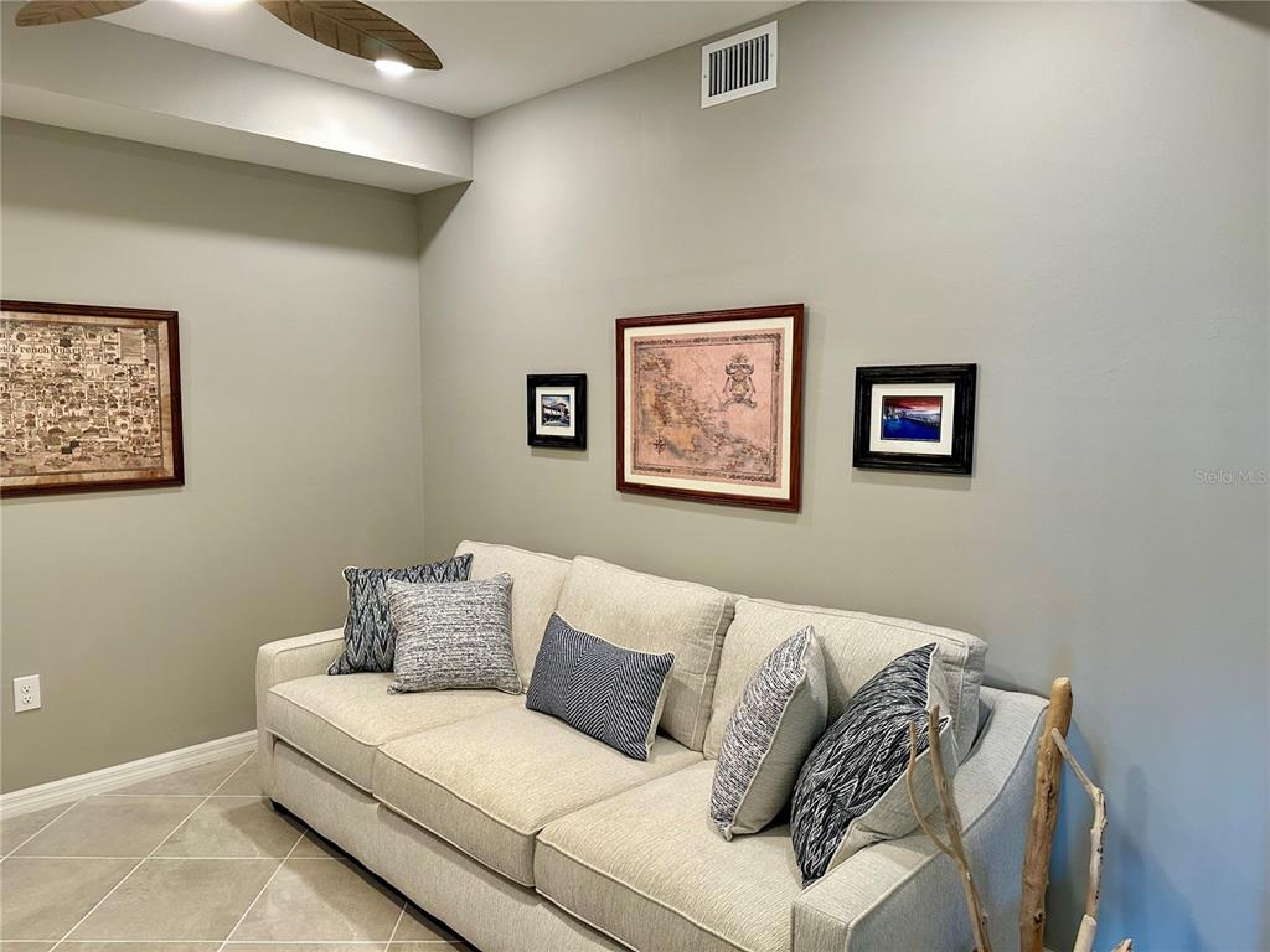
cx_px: 635
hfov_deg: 71.6
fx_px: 881
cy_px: 476
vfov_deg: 56.8
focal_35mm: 24
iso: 200
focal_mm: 6.86
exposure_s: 1/120
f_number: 1.78
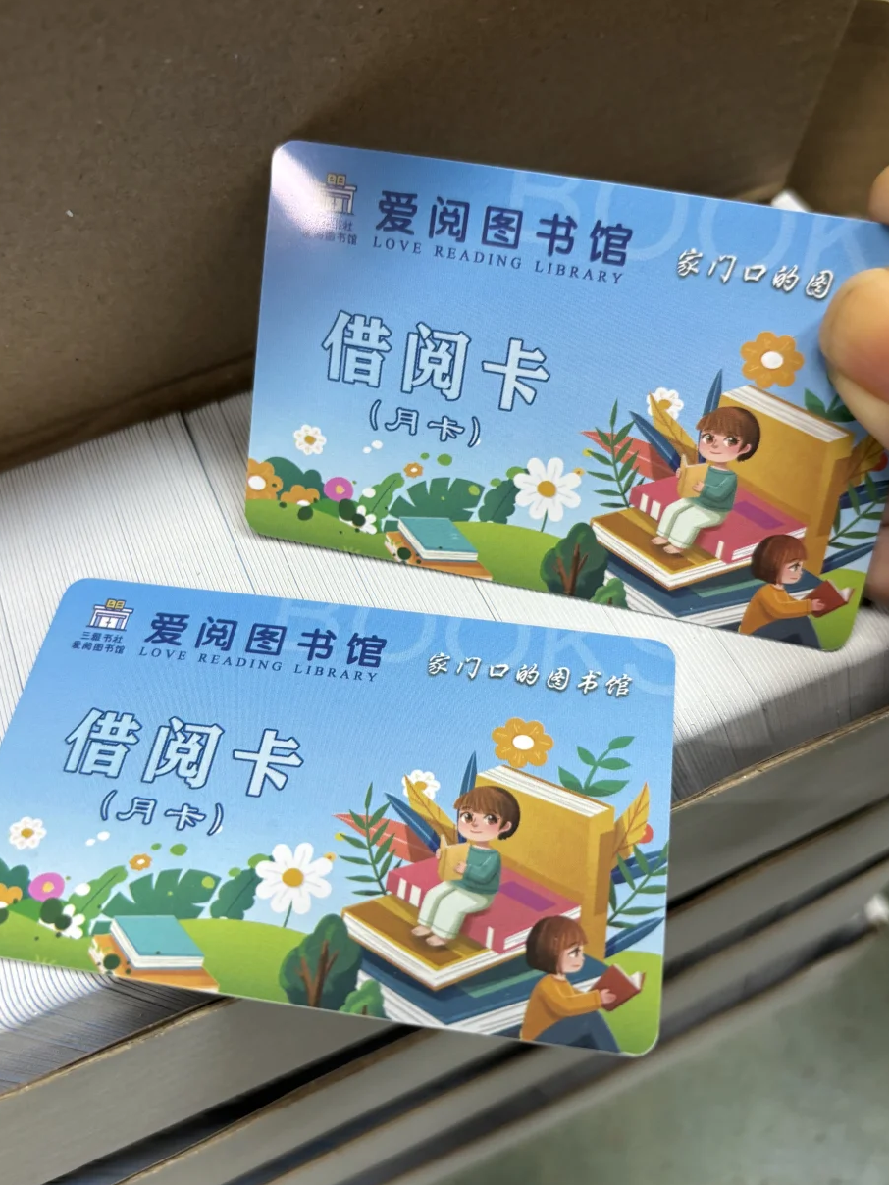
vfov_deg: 58.3
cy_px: 601
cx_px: 444
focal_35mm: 31
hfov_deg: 45.4
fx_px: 1062
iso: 160
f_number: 1.6
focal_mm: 5.96
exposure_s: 1/50
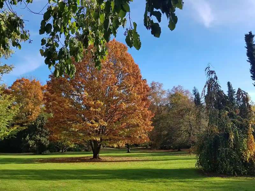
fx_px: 192
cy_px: 96
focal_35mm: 26
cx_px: 128
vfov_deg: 53.1
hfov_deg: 67.3
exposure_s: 1/958
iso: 50
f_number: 1.7
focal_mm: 4.2
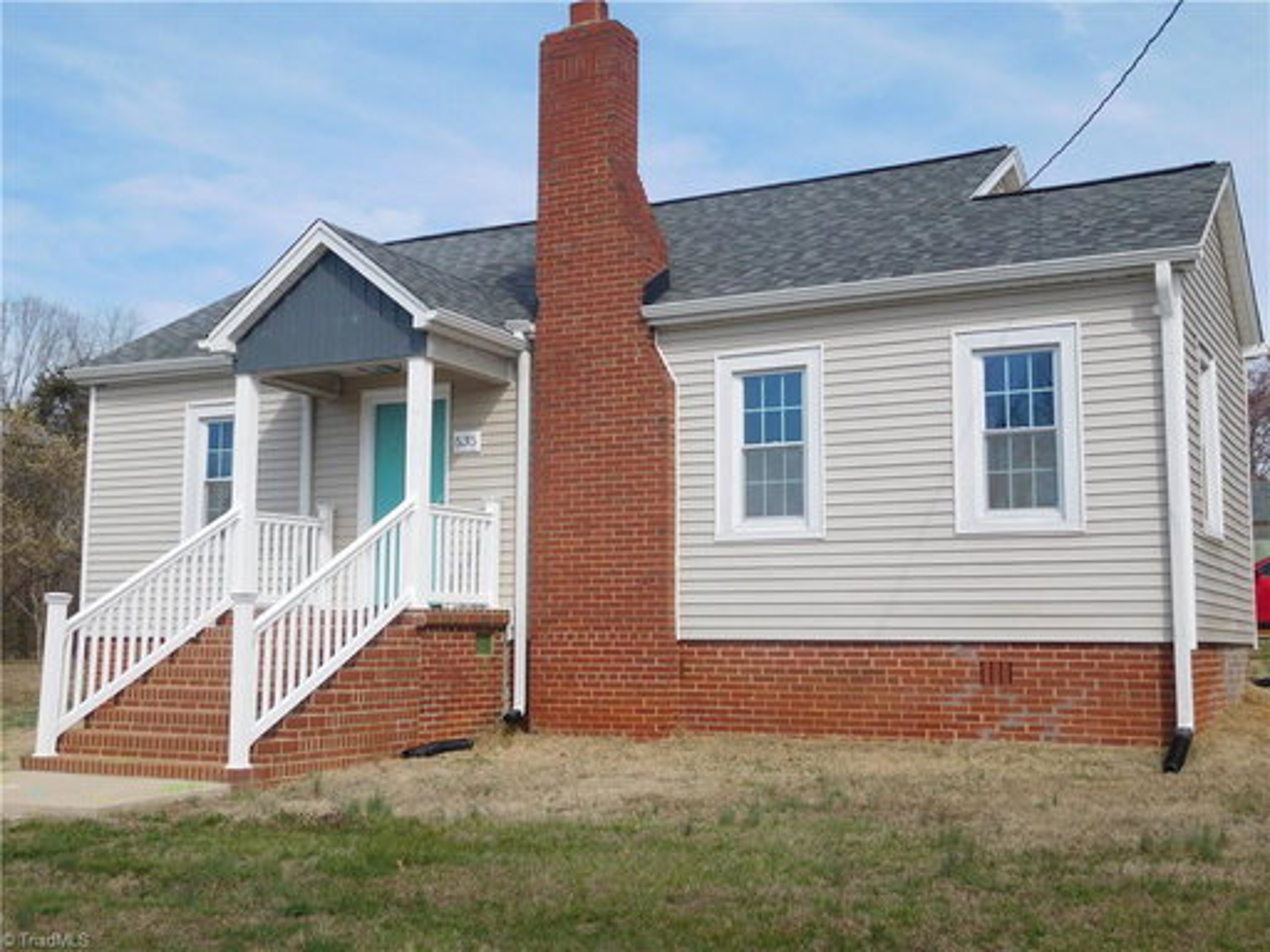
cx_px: 635
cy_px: 476
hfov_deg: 46.8
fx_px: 1468
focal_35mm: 40
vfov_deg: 36.0
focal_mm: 7.1
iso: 125
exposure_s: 1/400
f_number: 7.8
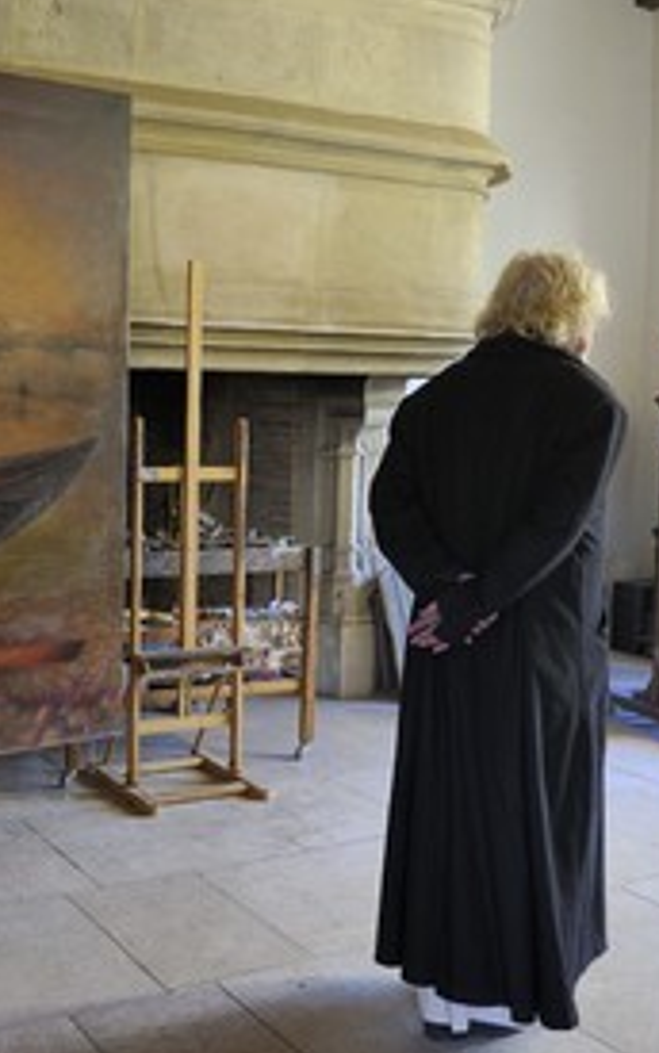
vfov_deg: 47.2
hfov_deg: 29.7
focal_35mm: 42
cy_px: 521
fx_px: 1206
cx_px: 107
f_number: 3.2
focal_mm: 27
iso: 1600
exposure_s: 1/100
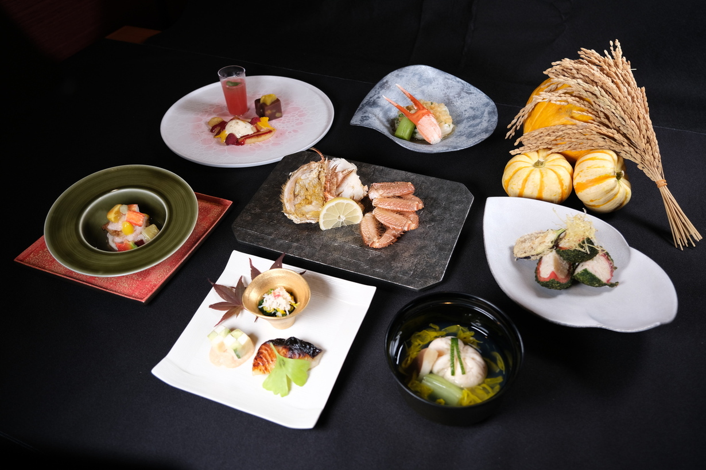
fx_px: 549
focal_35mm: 28
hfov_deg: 65.5
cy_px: 235
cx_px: 353
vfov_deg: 46.4
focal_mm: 18.4
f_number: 4
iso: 160
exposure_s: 1/45
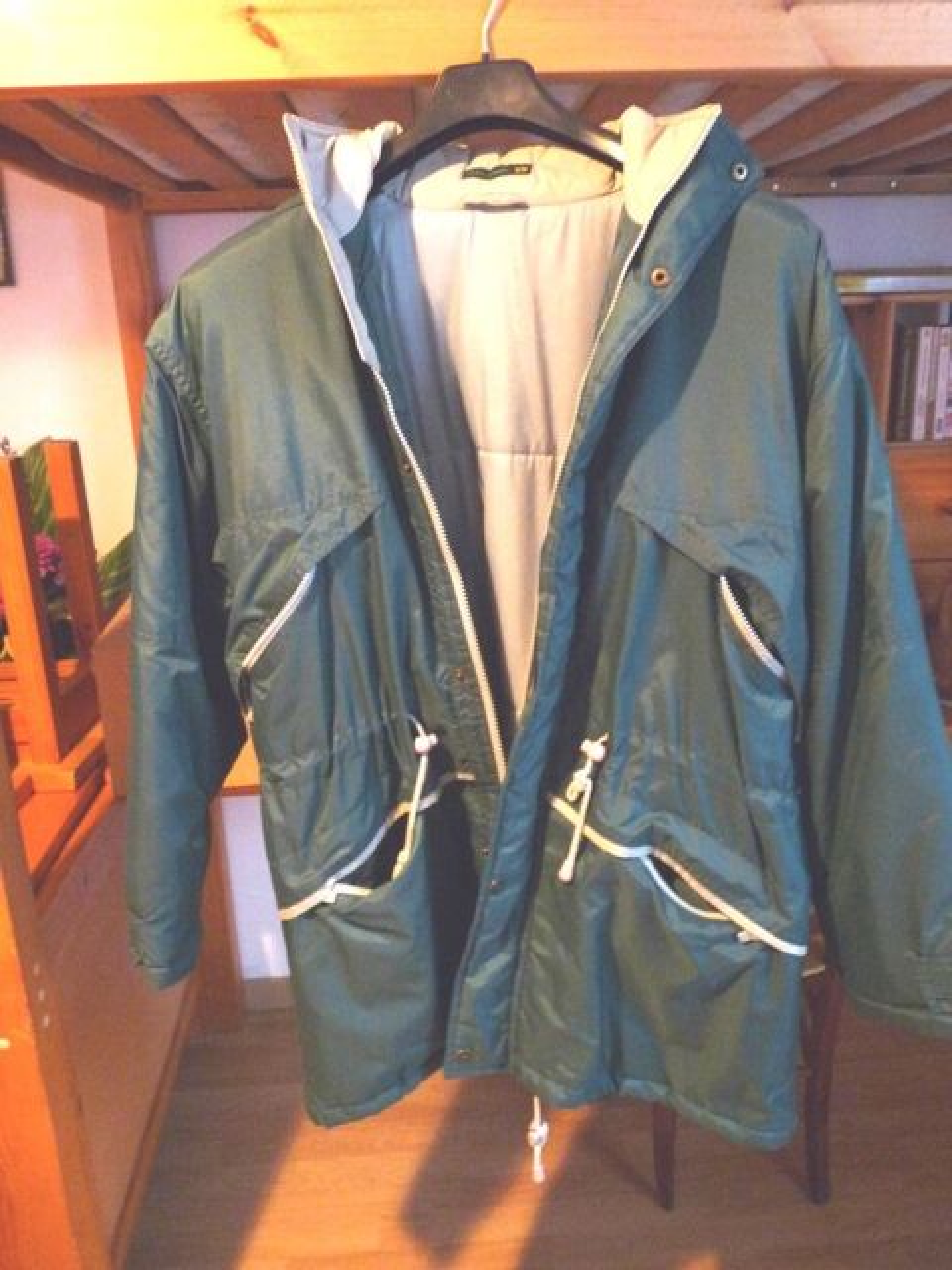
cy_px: 635
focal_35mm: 27
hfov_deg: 51.4
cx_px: 476
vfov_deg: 65.3
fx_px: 990
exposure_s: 1/8
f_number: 2.8
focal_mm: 4.8
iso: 400
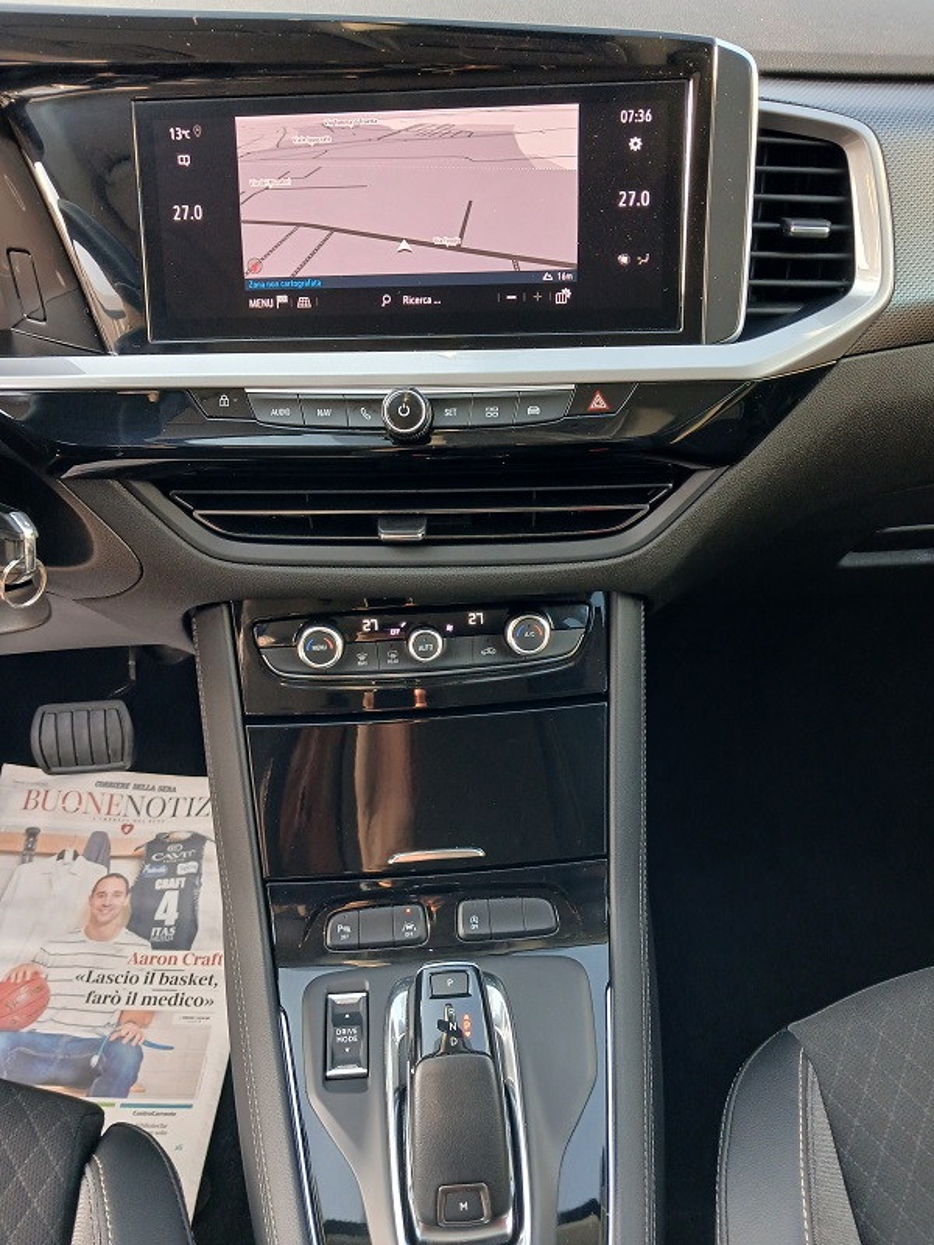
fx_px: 971
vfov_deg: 65.3
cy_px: 622
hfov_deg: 51.4
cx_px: 467
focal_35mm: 27
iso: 100
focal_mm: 3.98
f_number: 1.8
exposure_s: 1/50
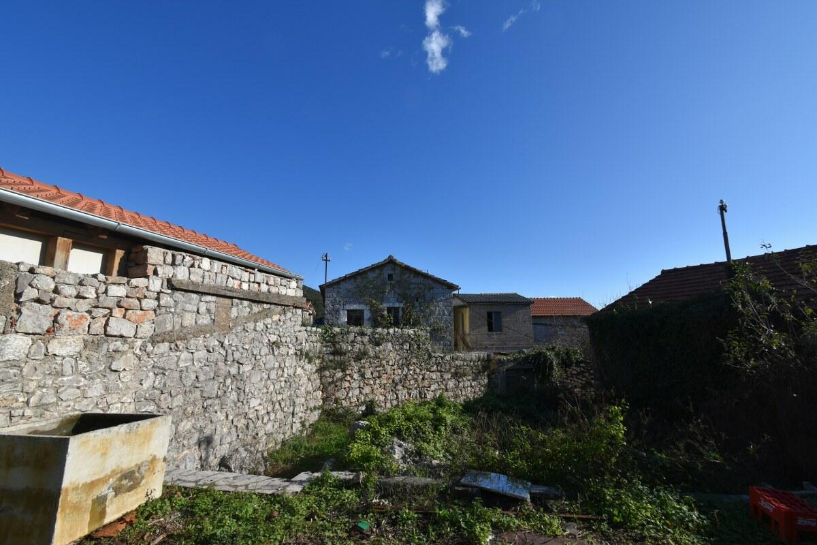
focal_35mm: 15
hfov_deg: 100.4
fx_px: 340
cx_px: 408
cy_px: 272
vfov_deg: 77.3
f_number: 10
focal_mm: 10
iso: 200
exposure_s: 1/400
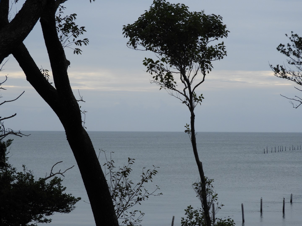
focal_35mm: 135
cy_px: 113
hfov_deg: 14.6
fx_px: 1178
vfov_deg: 11.0
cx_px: 151
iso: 100
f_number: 5
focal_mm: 24.2
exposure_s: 1/200
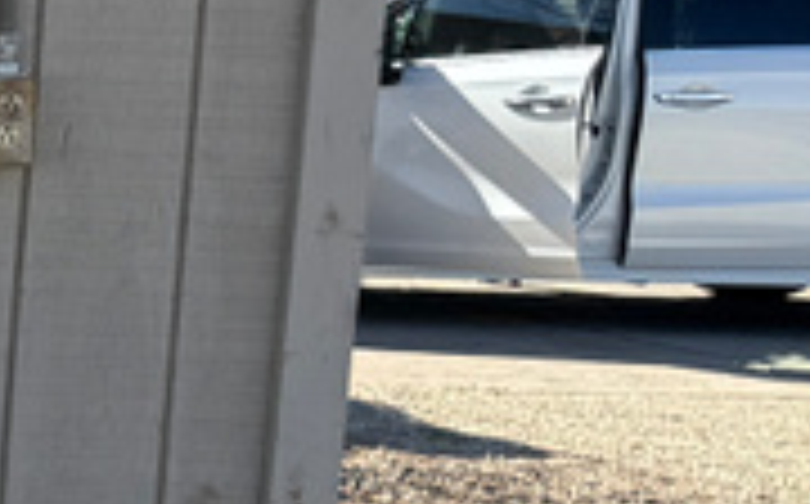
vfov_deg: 9.0
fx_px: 3197
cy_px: 405
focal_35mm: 145
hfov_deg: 11.0
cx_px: -1390
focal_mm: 6.76
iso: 80
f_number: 1.78
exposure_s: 1/2053
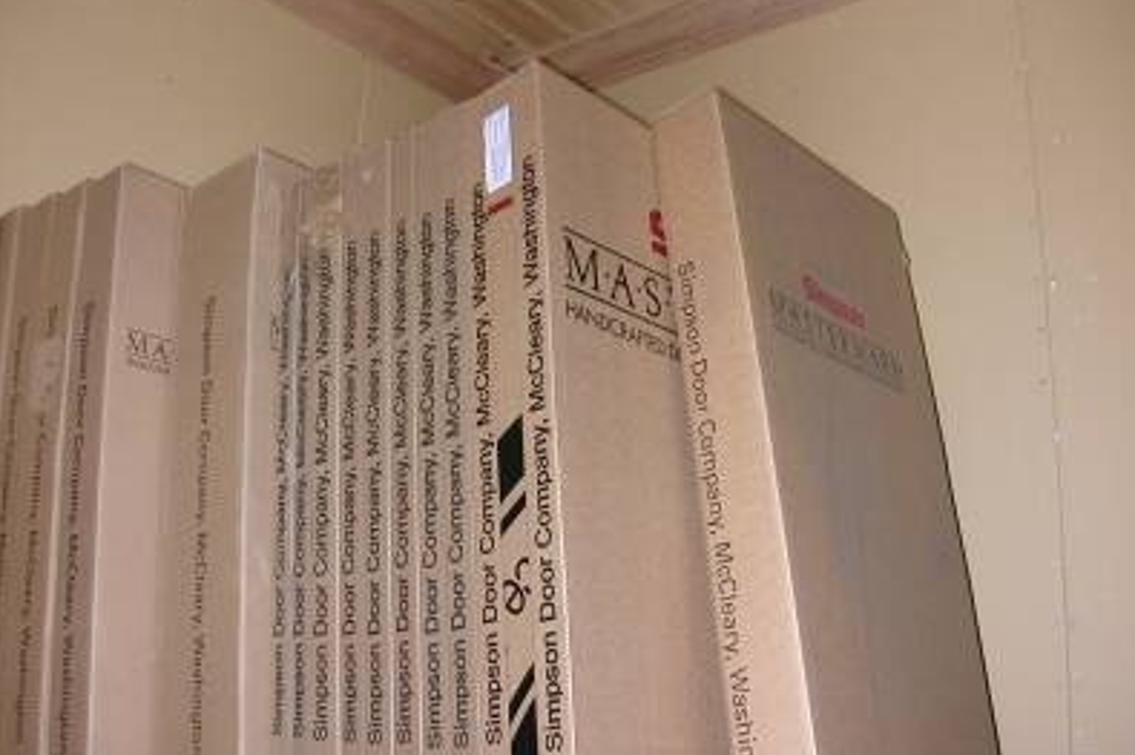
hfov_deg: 49.6
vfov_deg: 34.2
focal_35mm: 39
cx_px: 569
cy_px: 413
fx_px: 1229
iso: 100
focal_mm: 5.6
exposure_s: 1/59.9
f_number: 2.7
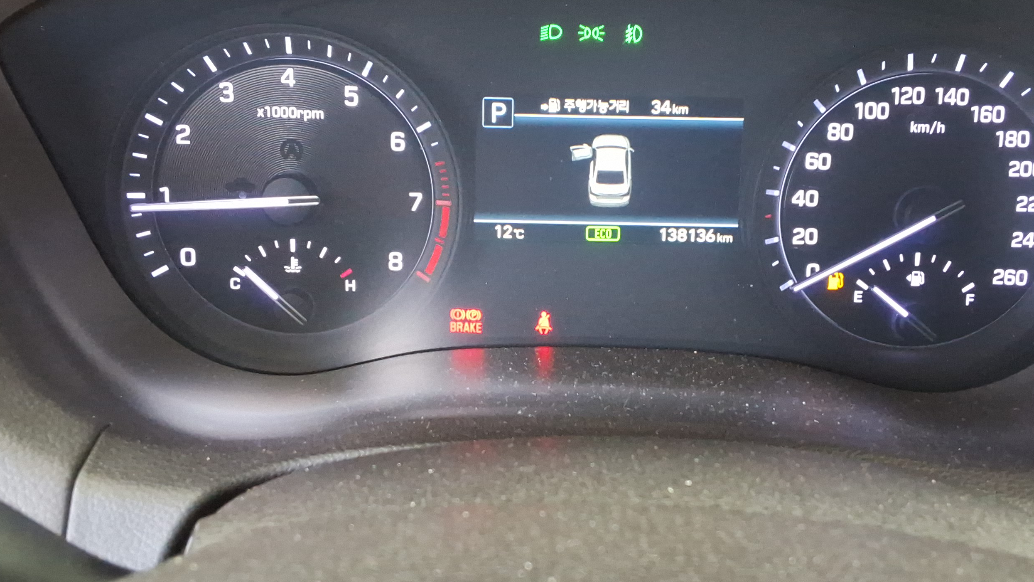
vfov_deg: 29.6
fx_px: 1097
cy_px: 231
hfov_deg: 50.4
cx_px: 560
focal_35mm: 40
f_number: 1.9
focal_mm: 2.91
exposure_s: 1/24
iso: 273
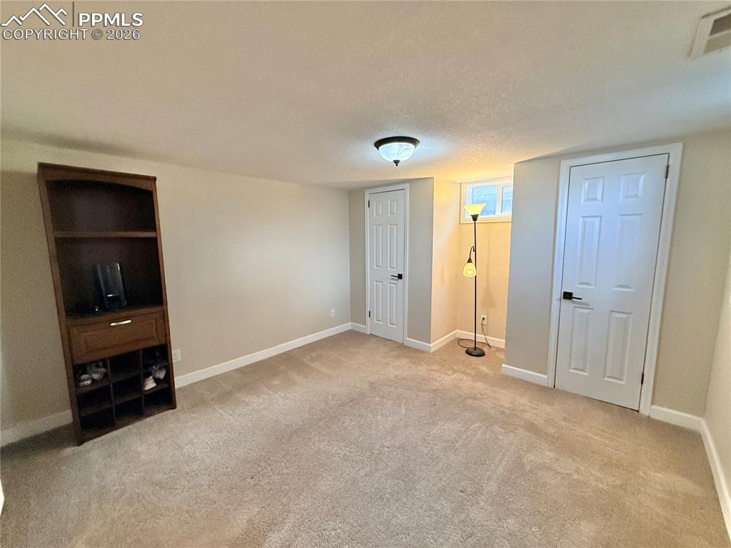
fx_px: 296
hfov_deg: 102.1
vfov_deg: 85.6
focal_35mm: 14
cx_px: 366
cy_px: 274
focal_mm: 2.22
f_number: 2.2
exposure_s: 1/120
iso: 500
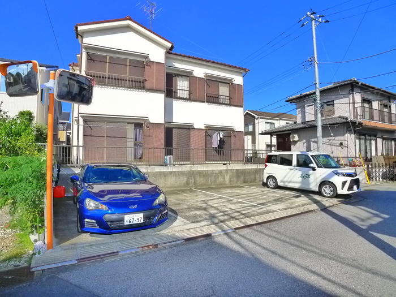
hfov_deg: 71.6
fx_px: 275
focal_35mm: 24
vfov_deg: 56.8
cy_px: 148
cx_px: 198
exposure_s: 1/1000
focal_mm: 5.1
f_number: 4
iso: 400
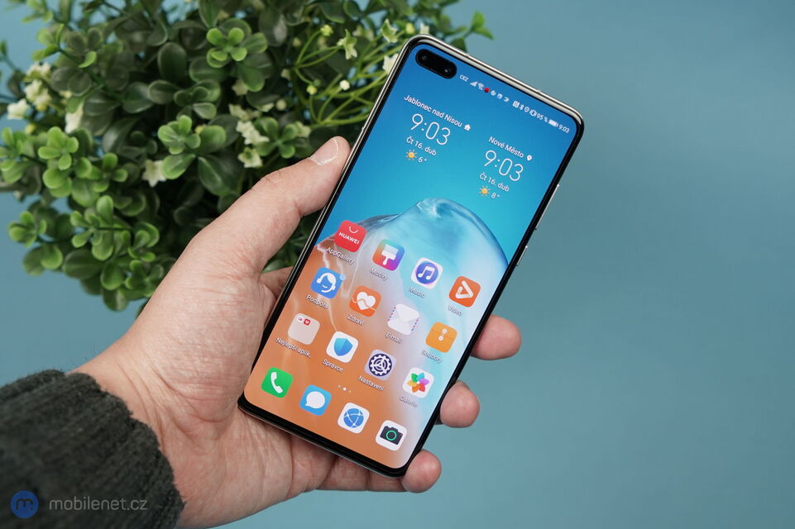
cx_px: 398
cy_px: 264
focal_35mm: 51
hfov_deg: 38.9
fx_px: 1126
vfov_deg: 26.5
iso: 640
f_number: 6.3
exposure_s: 1/100
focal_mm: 51
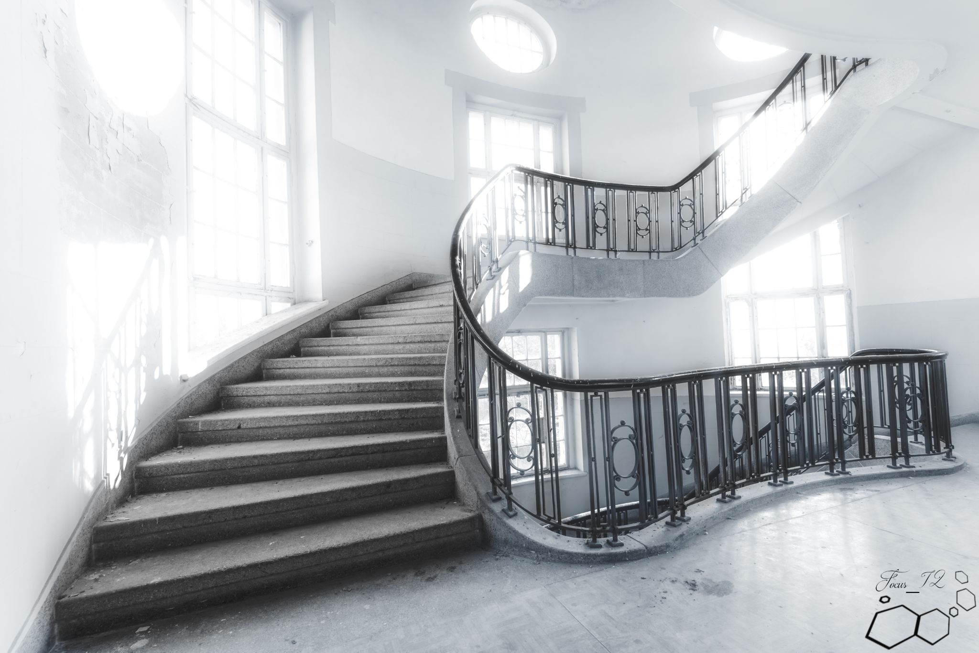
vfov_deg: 73.8
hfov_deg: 96.7
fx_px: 435
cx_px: 490
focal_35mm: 16
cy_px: 326
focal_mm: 16
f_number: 9
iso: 100
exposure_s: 1/3
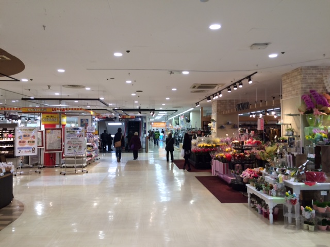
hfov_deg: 61.7
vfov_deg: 48.2
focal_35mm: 29
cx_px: 165
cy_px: 124
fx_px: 276
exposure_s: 1/40
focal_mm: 4.15
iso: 40
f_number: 2.2
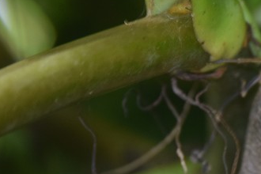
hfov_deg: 3.7
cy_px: 96
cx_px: 325
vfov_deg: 2.5
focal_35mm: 559
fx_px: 4052
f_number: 4.8
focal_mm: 120
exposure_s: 1/100
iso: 800
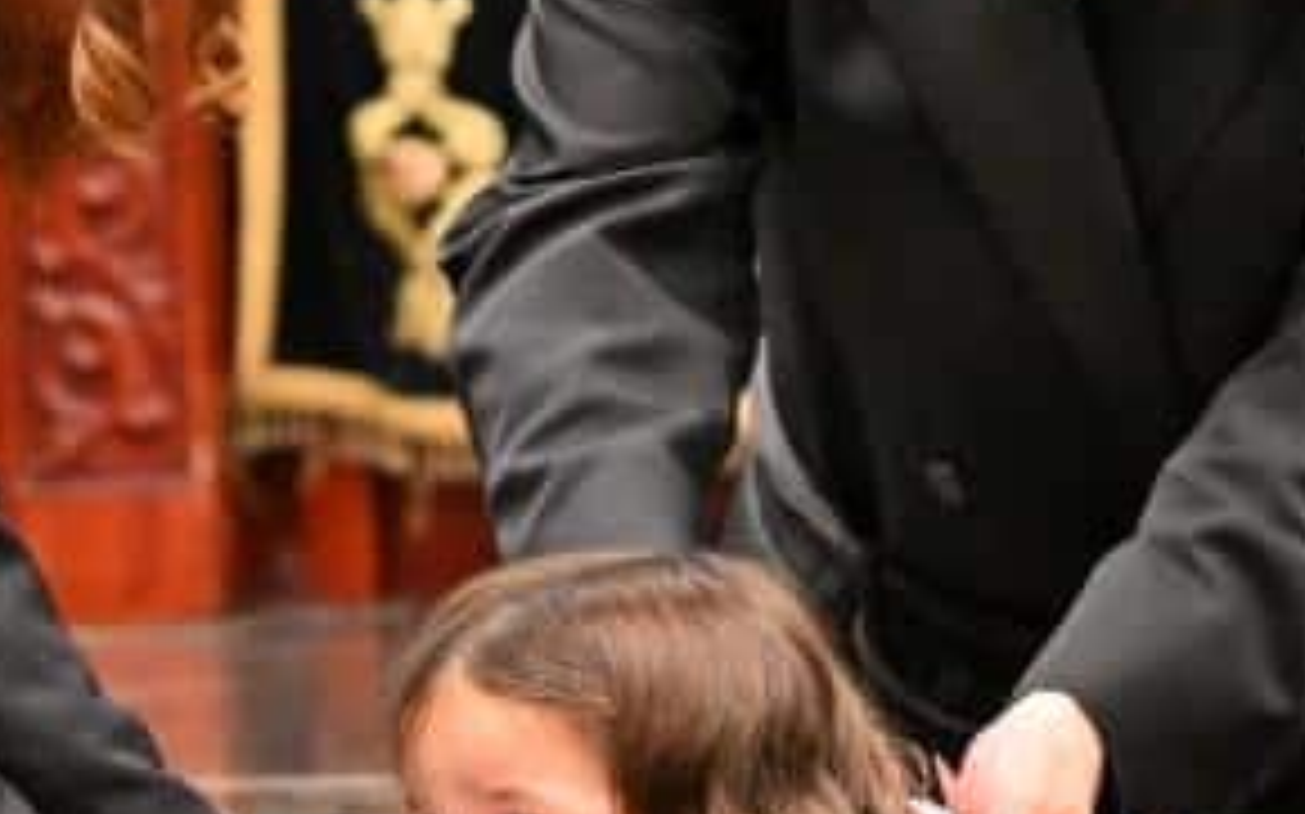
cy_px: 398
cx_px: 688
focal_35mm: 508
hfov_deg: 4.1
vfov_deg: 2.6
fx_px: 18060
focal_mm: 94
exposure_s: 1/160
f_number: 4
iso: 500
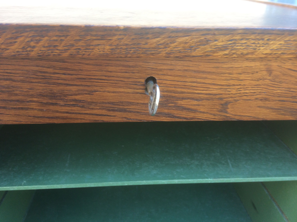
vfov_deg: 48.2
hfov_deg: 61.7
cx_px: 148
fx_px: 249
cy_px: 111
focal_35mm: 29
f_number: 2.2
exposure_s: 1/50
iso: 50
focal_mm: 4.15
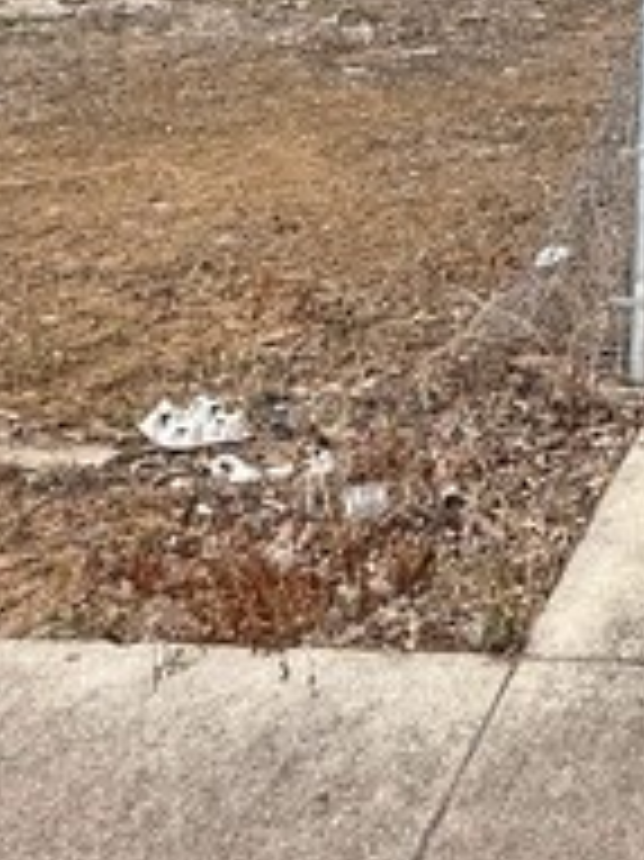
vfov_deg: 34.3
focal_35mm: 47
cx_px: 901
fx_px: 1167
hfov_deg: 25.3
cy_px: -113
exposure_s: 1/928
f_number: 2.2
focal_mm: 2.22
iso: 64
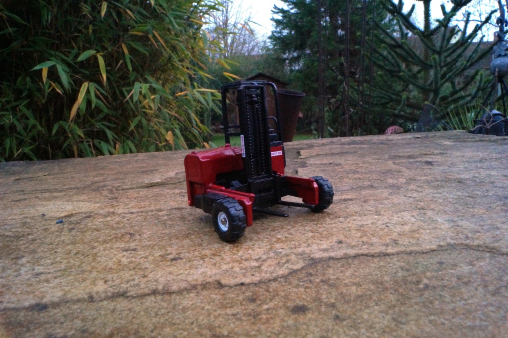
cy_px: 169
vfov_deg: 47.9
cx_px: 254
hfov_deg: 67.4
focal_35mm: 27
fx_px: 381
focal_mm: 18
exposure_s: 1/20
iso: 3200
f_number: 22
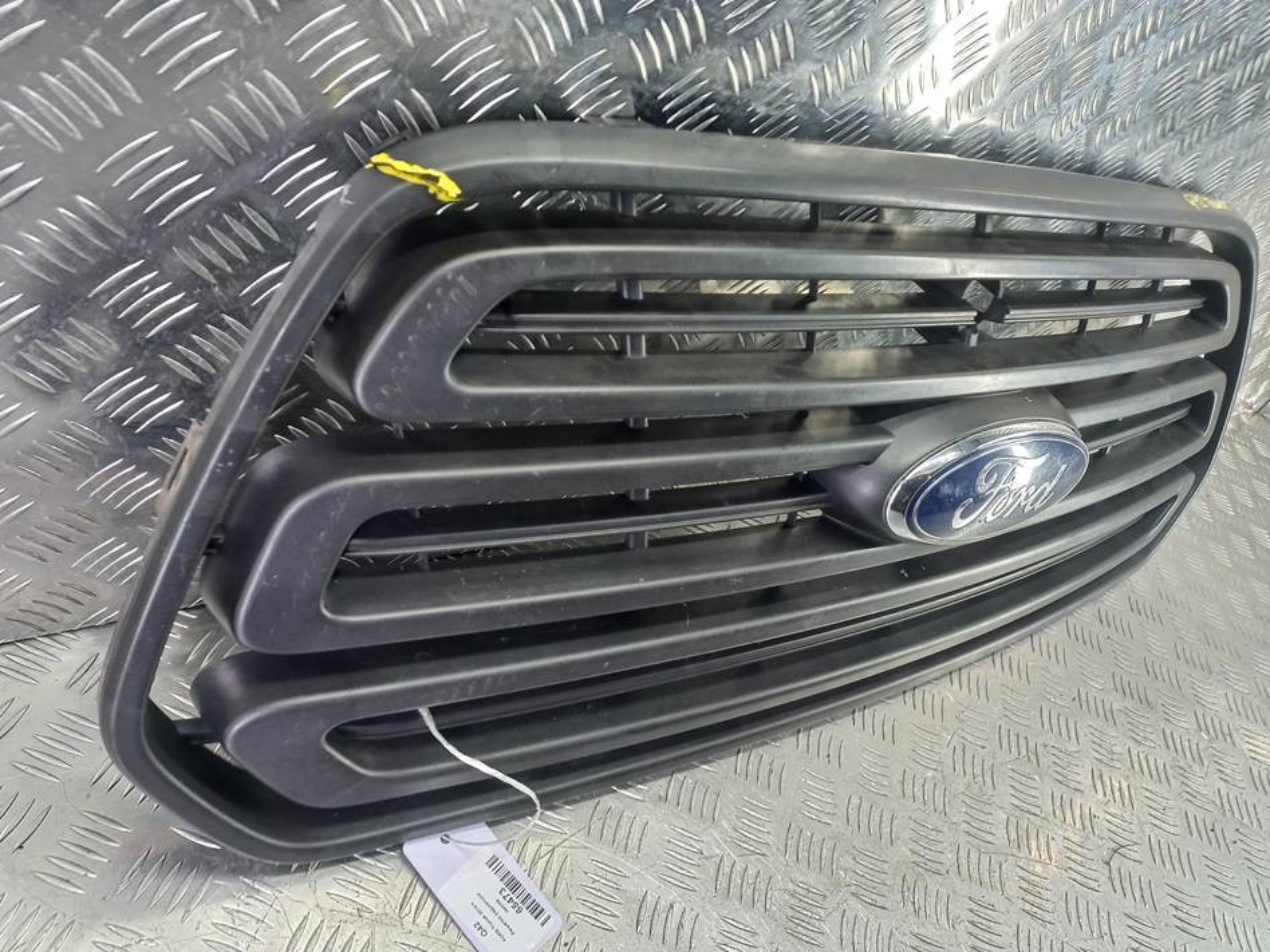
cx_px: 611
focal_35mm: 27
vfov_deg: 51.4
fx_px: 991
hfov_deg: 65.3
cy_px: 471
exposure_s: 1/50
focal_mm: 4.6
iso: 160
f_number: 1.8
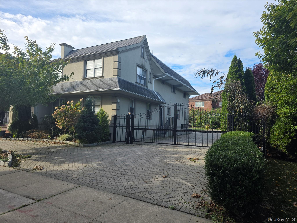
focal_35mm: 23
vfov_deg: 58.9
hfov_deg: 73.9
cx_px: 148
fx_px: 197
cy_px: 112
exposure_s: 1/2517
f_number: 1.7
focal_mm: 6.3
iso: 80
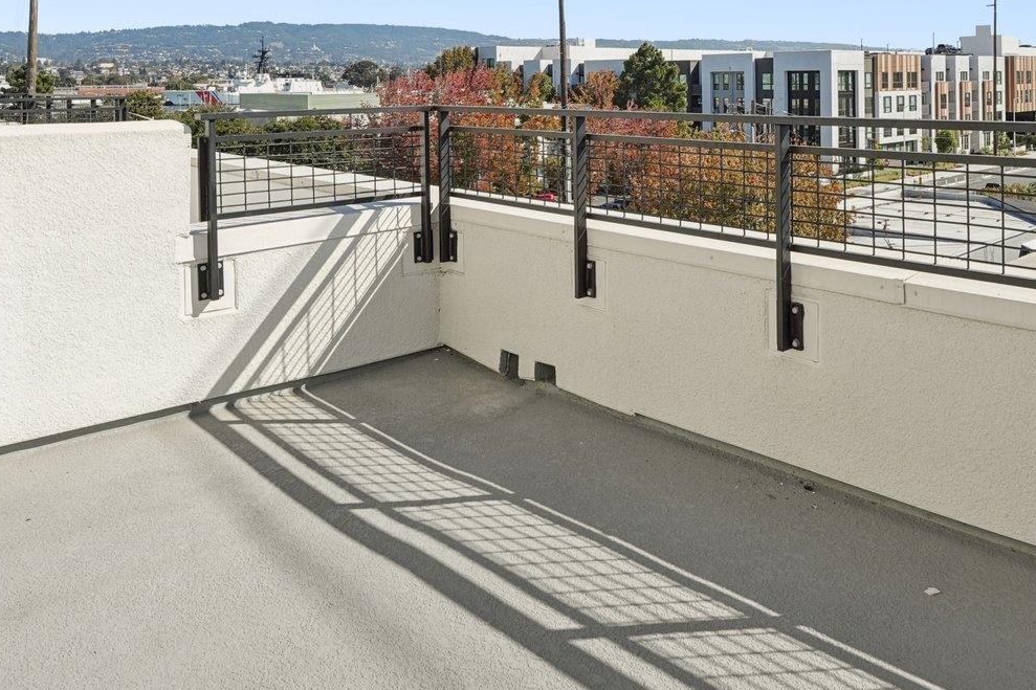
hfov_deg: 62.6
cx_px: 661
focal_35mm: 29
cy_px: 49
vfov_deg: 40.9
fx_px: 834
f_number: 8
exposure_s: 1/1000
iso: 640
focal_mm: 14
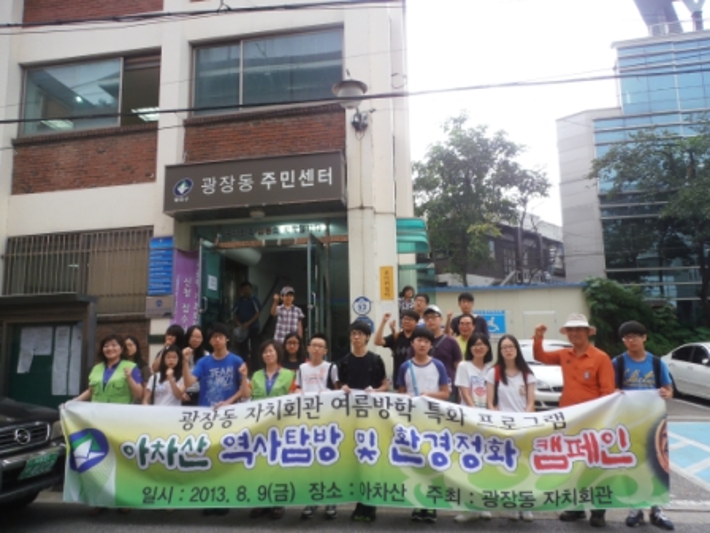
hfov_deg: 71.6
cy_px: 266
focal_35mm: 24
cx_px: 355
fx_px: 492
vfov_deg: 56.8
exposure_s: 1/30
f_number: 3
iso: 80
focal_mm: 4.2
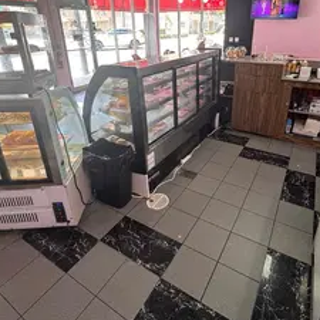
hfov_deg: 69.3
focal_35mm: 22
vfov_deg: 68.4
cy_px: 117
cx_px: 182
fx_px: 230
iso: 125
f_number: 2.2
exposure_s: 1/120
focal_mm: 2.22
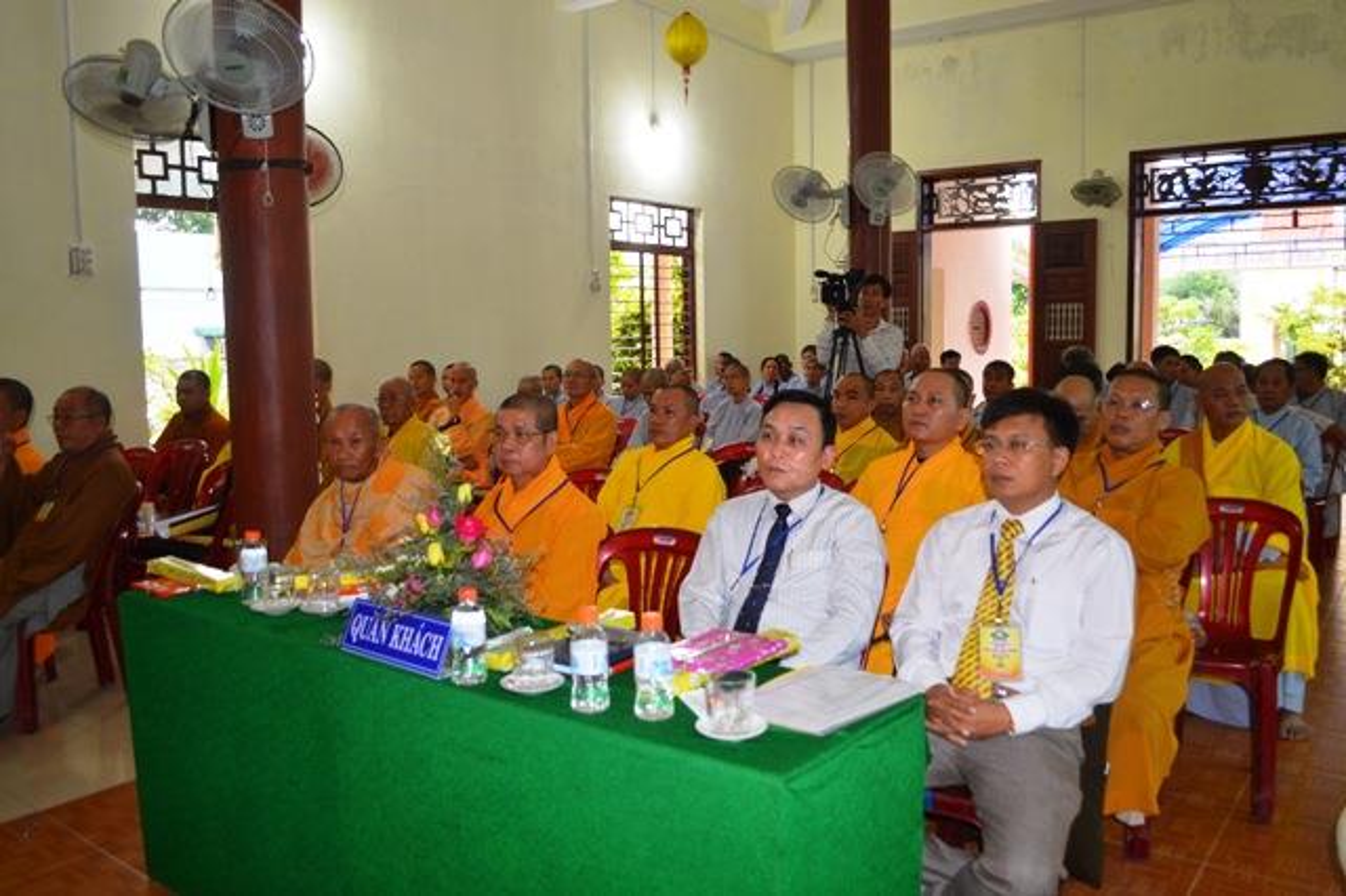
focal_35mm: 27
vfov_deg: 47.9
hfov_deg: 67.4
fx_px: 1009
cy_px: 448
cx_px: 673
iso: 450
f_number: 3.5
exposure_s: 1/60
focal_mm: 18
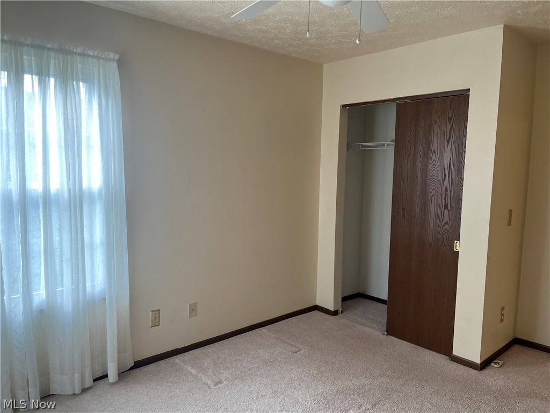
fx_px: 413
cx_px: 275
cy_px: 206
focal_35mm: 26
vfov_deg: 53.1
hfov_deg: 67.3
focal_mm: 5.1
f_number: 1.6
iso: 100
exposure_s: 1/120
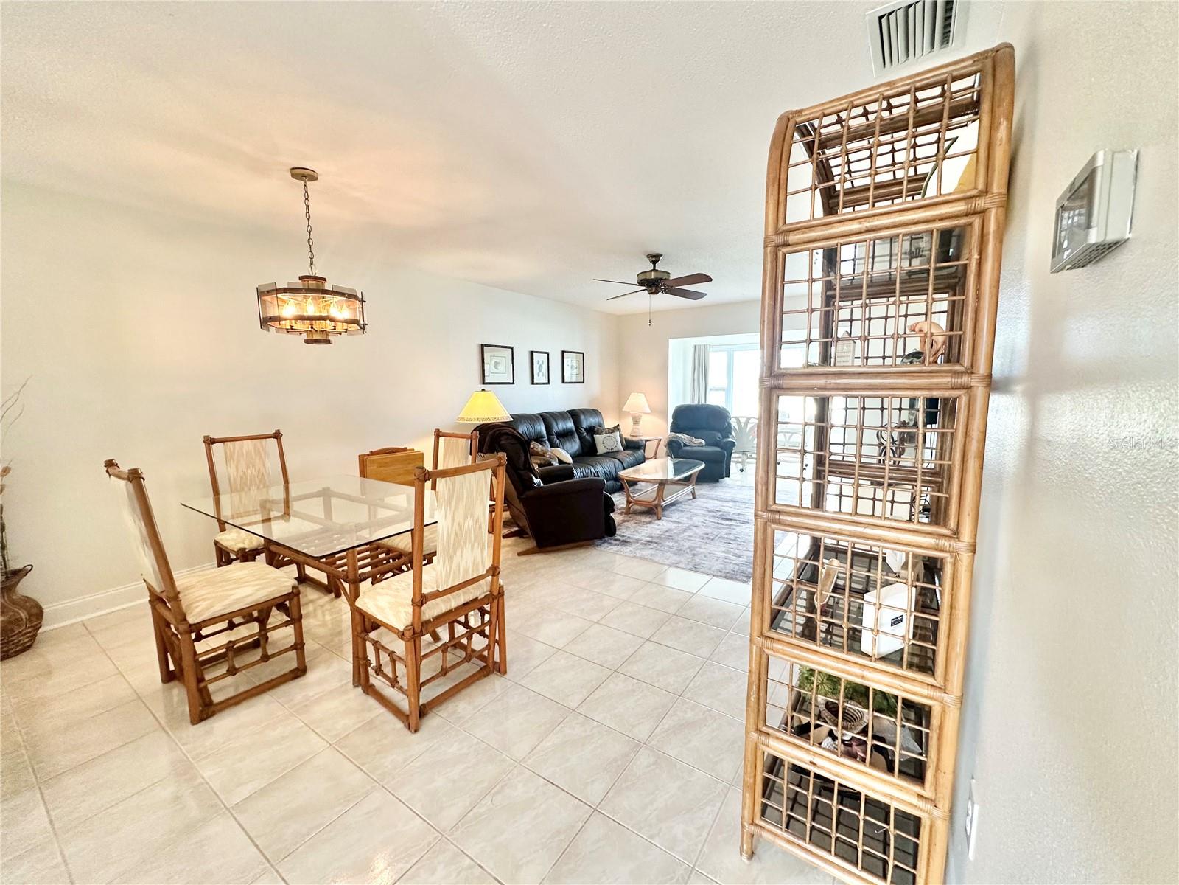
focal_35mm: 14
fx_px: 477
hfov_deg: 102.1
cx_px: 590
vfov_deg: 85.7
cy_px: 442
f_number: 2.2
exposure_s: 1/120
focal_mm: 2.22
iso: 200
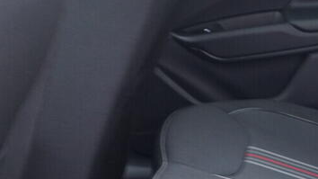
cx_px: 345
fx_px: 919
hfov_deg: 18.9
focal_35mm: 109
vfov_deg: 11.1
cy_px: 112
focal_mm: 24
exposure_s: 1/40
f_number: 2.8
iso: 800
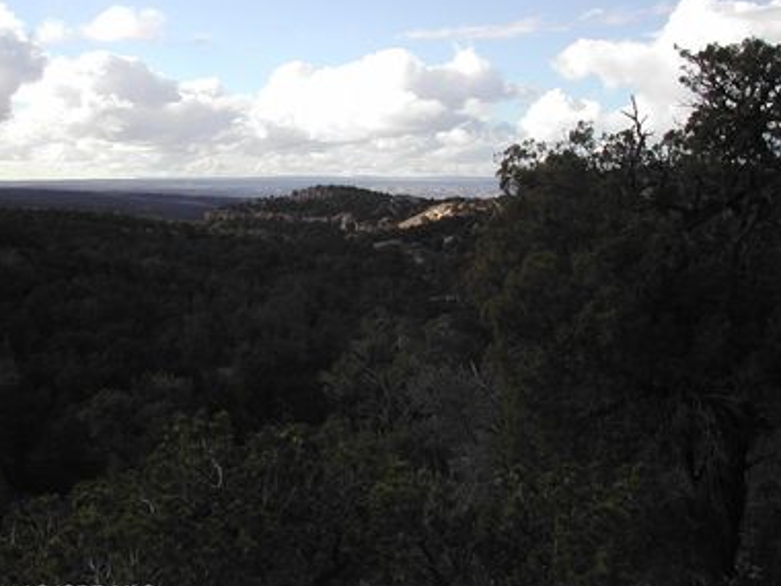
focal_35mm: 50
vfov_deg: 29.1
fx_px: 1128
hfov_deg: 38.2
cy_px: 244
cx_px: 364
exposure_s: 1/164
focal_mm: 8
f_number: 7.6
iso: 100
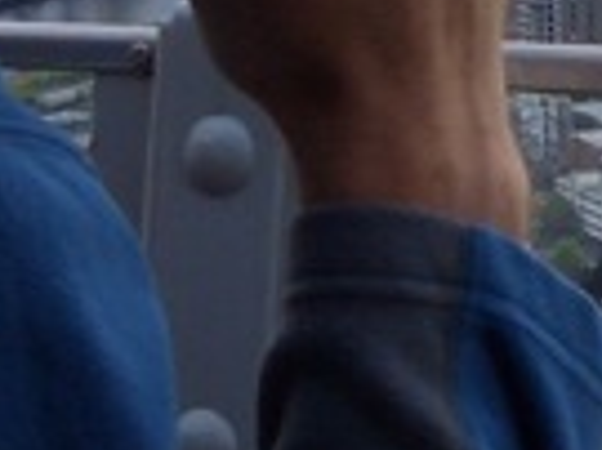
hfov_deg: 7.4
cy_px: -27
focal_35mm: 266
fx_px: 4622
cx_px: 495
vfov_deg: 5.6
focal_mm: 5.8
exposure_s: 1/250
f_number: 2.6
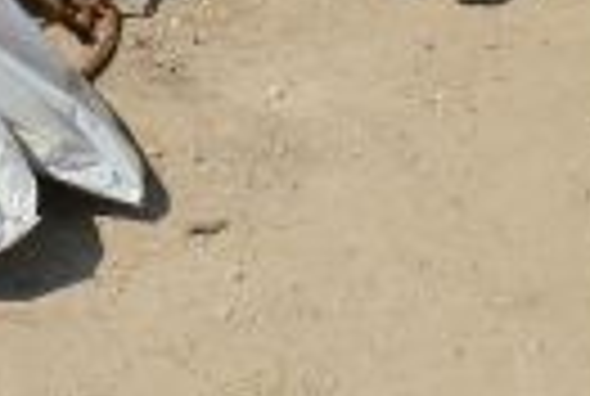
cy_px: -531
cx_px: -279
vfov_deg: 8.9
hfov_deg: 13.6
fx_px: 2333
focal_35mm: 142
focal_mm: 5
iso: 160
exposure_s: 1/500
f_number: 9.3
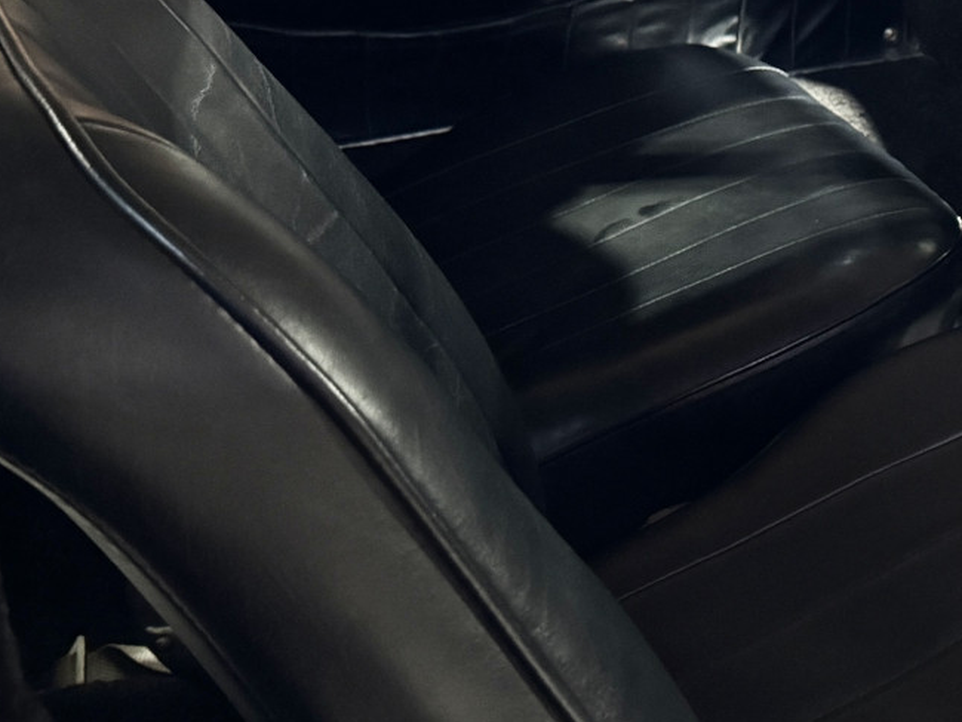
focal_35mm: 71
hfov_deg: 26.1
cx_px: 950
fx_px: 1973
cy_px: 172
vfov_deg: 20.6
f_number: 1.78
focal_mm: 6.76
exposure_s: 1/25
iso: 1000
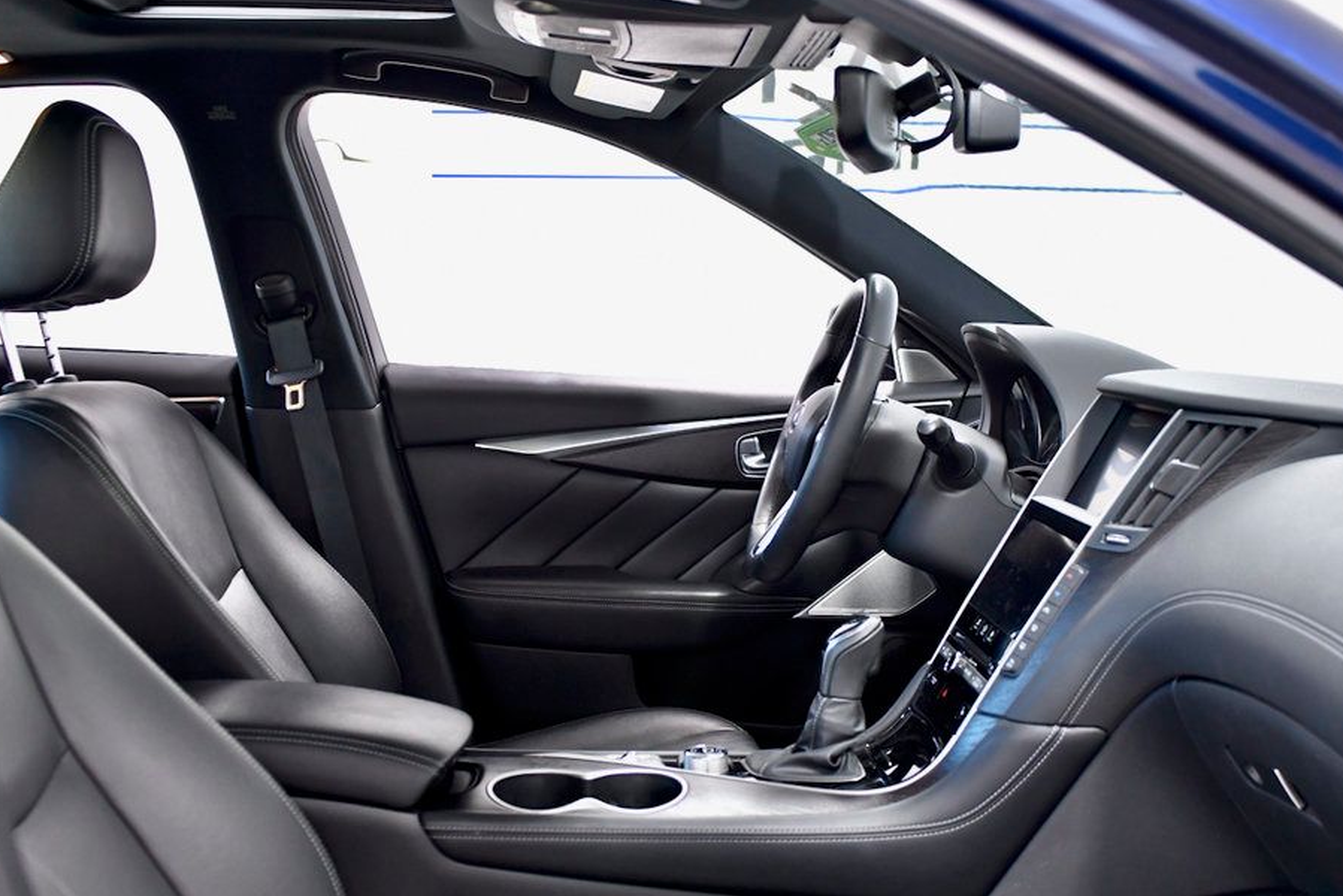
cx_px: 744
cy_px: 476
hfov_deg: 47.3
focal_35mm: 41
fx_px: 1530
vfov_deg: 32.6
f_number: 3.5
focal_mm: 24
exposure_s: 1/125
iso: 1250
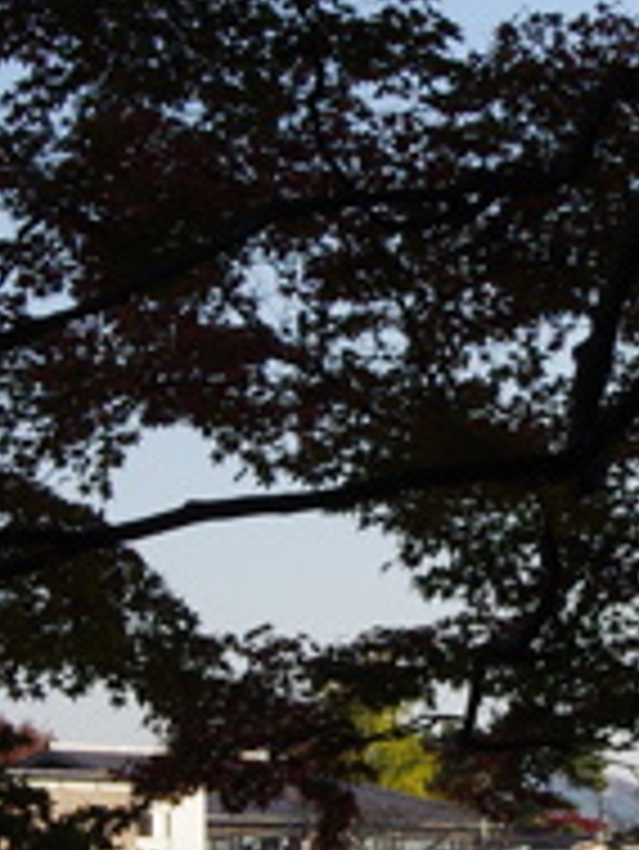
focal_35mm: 187
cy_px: 414
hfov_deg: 7.9
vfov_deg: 10.6
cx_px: 522
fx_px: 4597
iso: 800
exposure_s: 1/1000
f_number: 10
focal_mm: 24
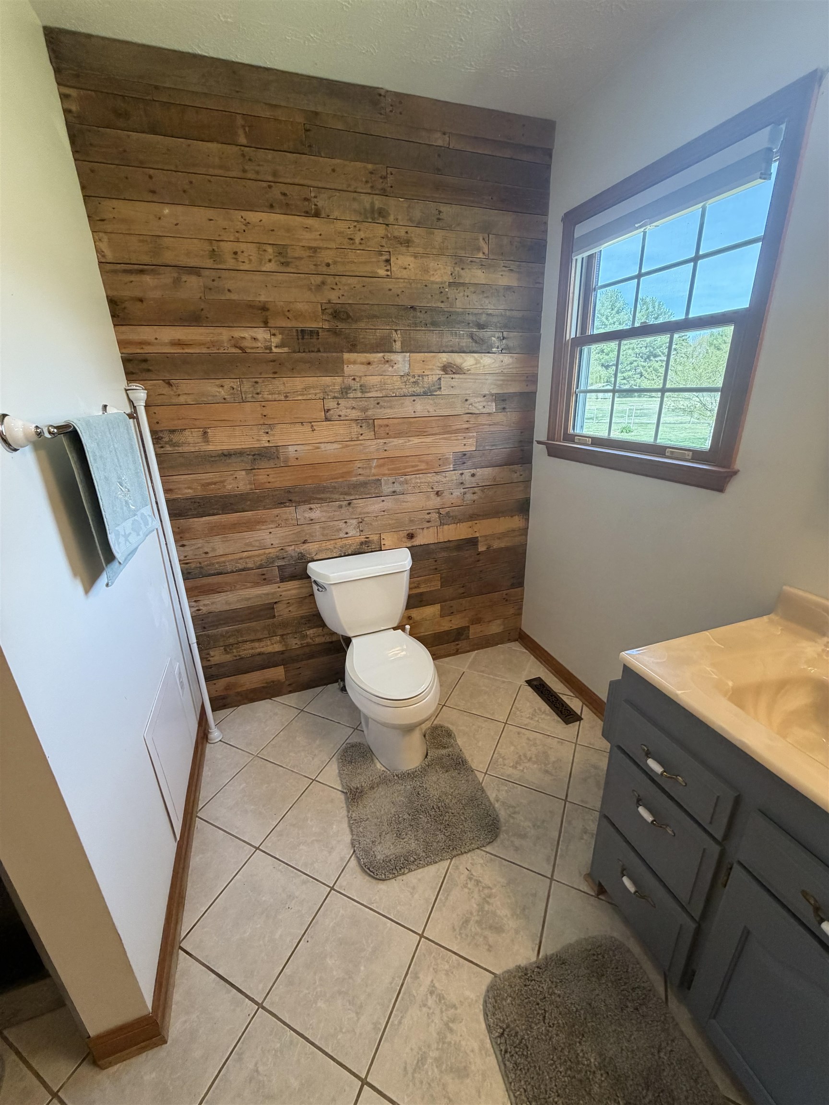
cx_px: 414
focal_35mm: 14
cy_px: 552
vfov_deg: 102.1
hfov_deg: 85.7
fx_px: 447
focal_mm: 2.22
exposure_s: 1/120
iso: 320
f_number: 2.2
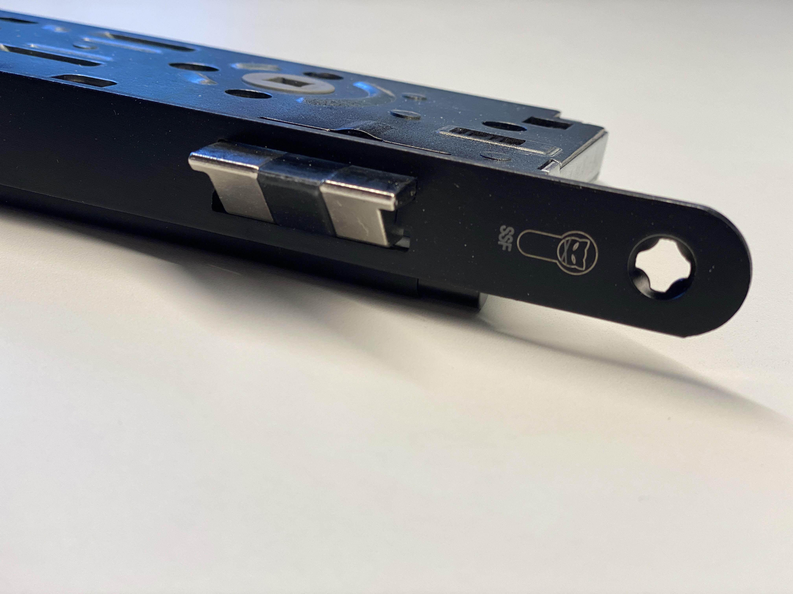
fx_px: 1191
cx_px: 396
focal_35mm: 52
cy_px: 297
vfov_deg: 28.0
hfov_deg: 36.8
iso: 50
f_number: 2
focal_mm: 6
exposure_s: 1/100
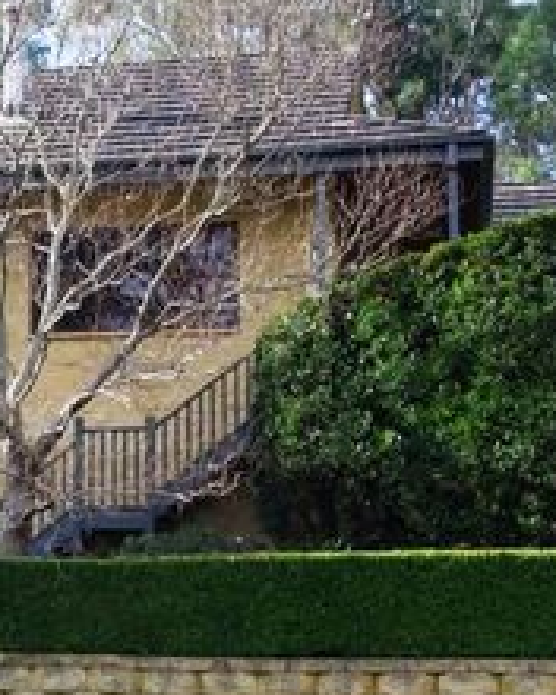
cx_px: -70
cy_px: 419
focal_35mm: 84
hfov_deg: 17.6
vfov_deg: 22.7
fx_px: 1728
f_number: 11
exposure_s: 1/125
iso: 400
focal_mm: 28.13
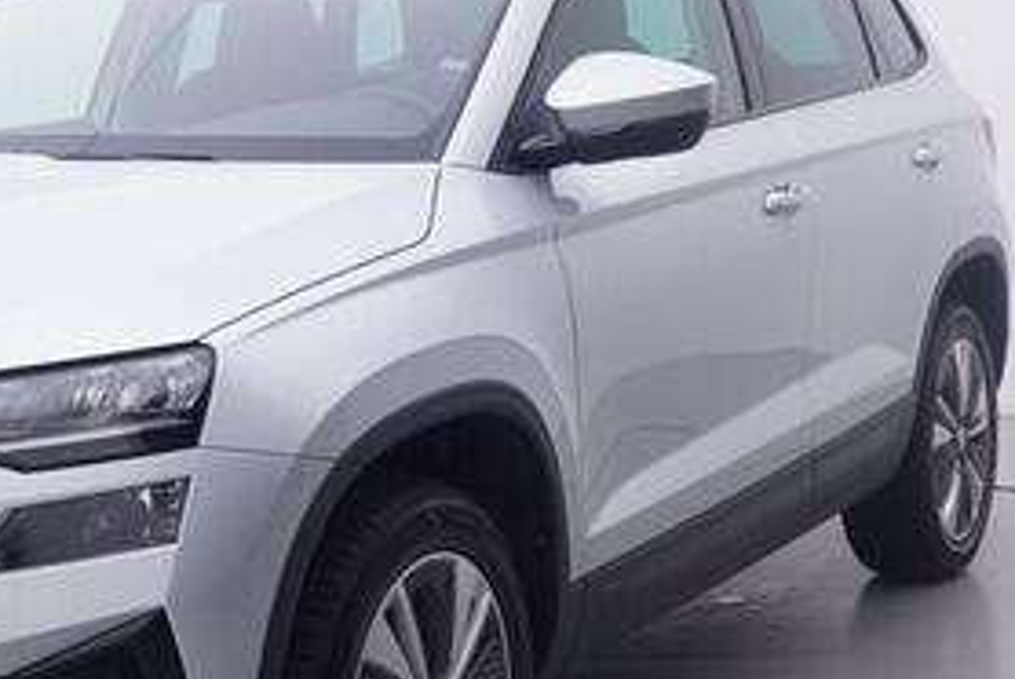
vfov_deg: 16.5
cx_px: 387
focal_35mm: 83
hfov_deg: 24.4
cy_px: 350
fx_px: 2338
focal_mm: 15
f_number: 5
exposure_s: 1/80
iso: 200
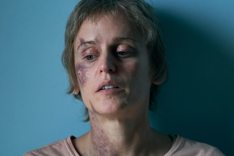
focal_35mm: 292
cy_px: 85
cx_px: 96
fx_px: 1898
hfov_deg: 7.1
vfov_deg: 4.7
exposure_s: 1/125
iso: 3200
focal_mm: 191
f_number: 2.8
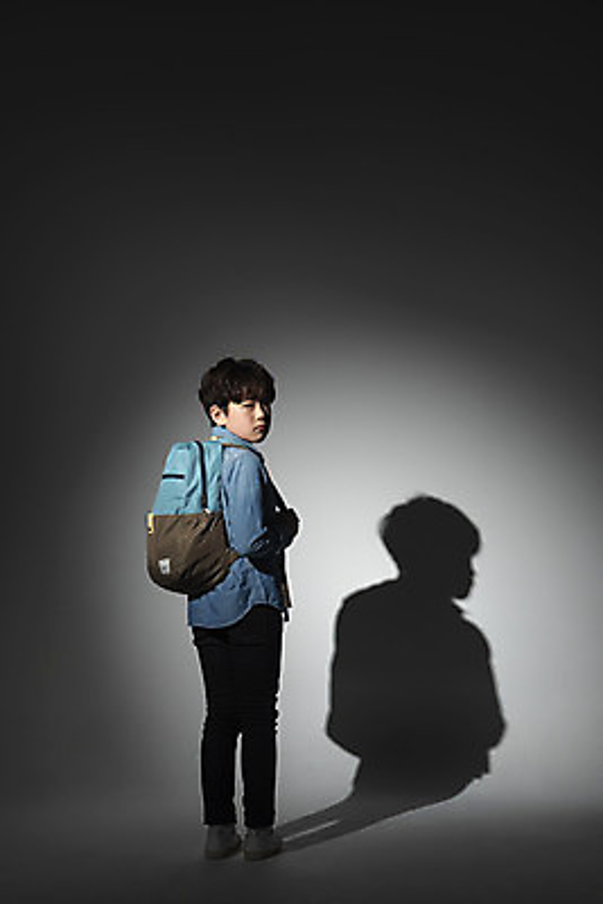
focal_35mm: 70
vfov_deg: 28.8
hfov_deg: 19.5
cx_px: 302
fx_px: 1757
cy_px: 452
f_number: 9
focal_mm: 70
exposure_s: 1/125
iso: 100
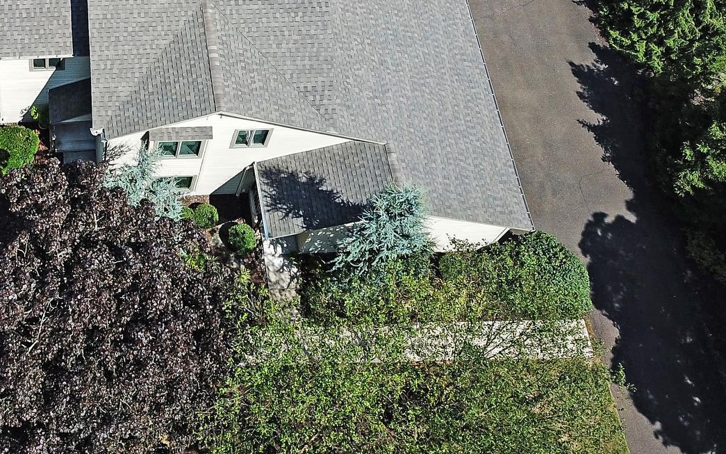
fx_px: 1068
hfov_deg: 34.9
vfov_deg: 22.8
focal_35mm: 54
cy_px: -29
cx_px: 45
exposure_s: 1/1000
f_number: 2.2
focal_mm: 4.73
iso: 100
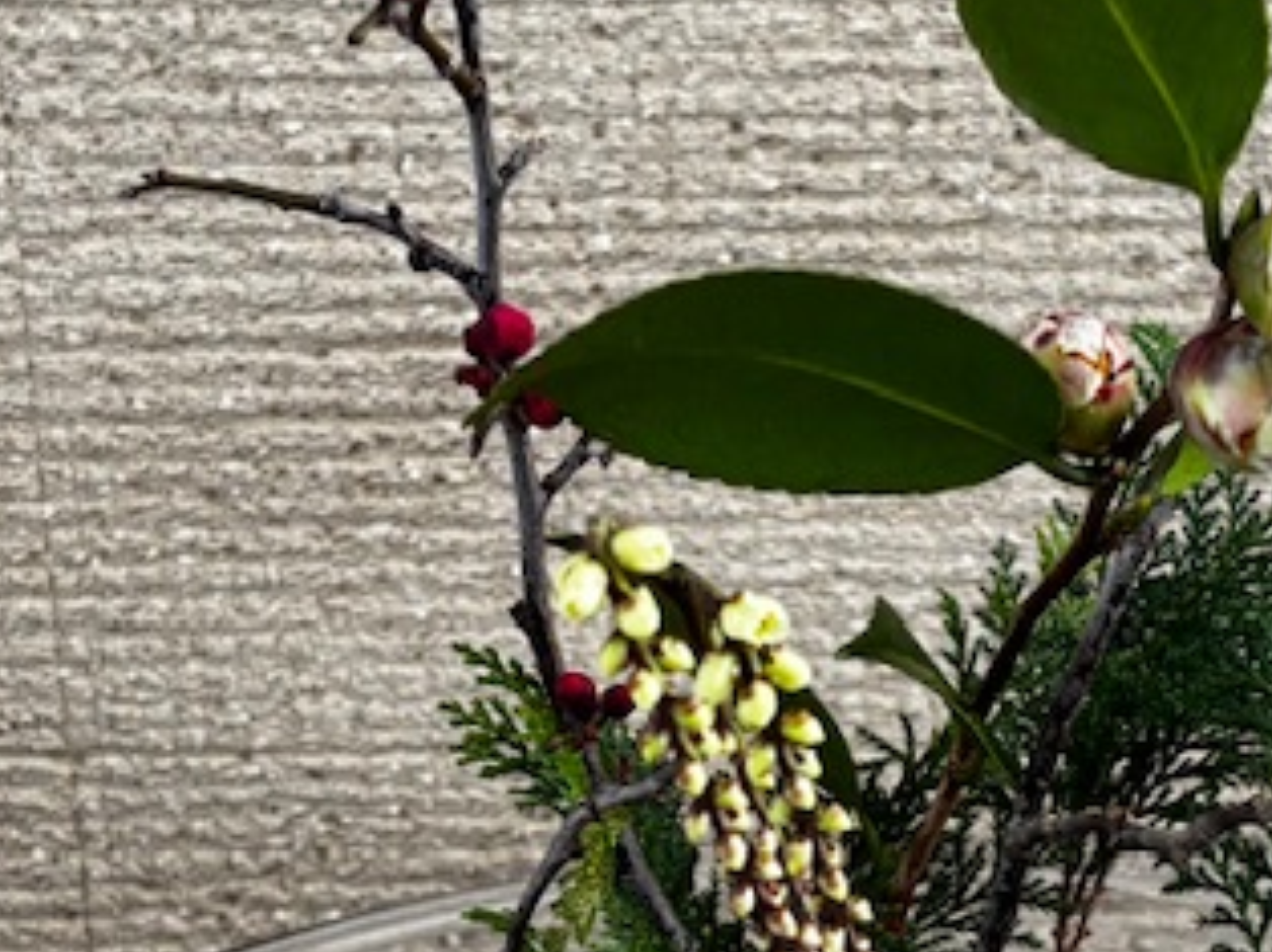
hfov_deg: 18.5
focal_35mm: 106
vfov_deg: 13.9
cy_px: 725
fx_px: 3892
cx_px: 851
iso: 125
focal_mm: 5.96
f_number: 1.6
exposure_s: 1/70
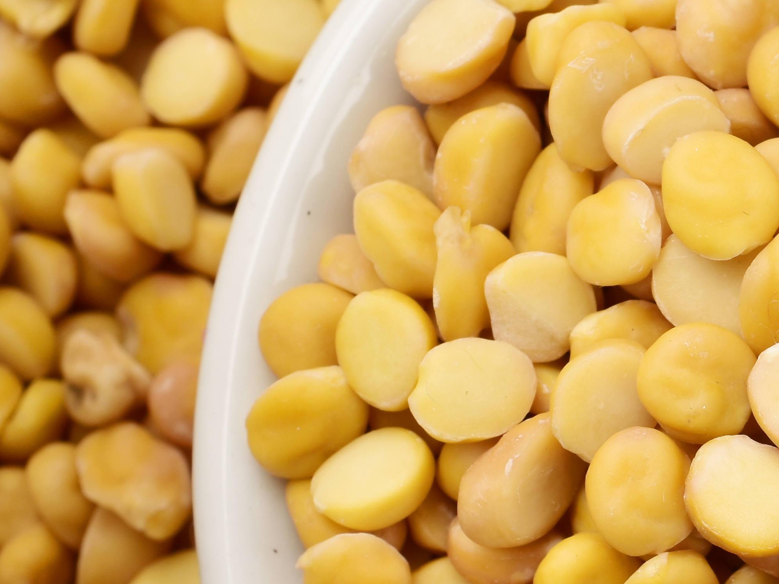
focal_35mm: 173
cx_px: 1013
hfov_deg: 11.1
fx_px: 3893
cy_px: 438
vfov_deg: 8.6
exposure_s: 1/125
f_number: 14
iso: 100
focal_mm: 40
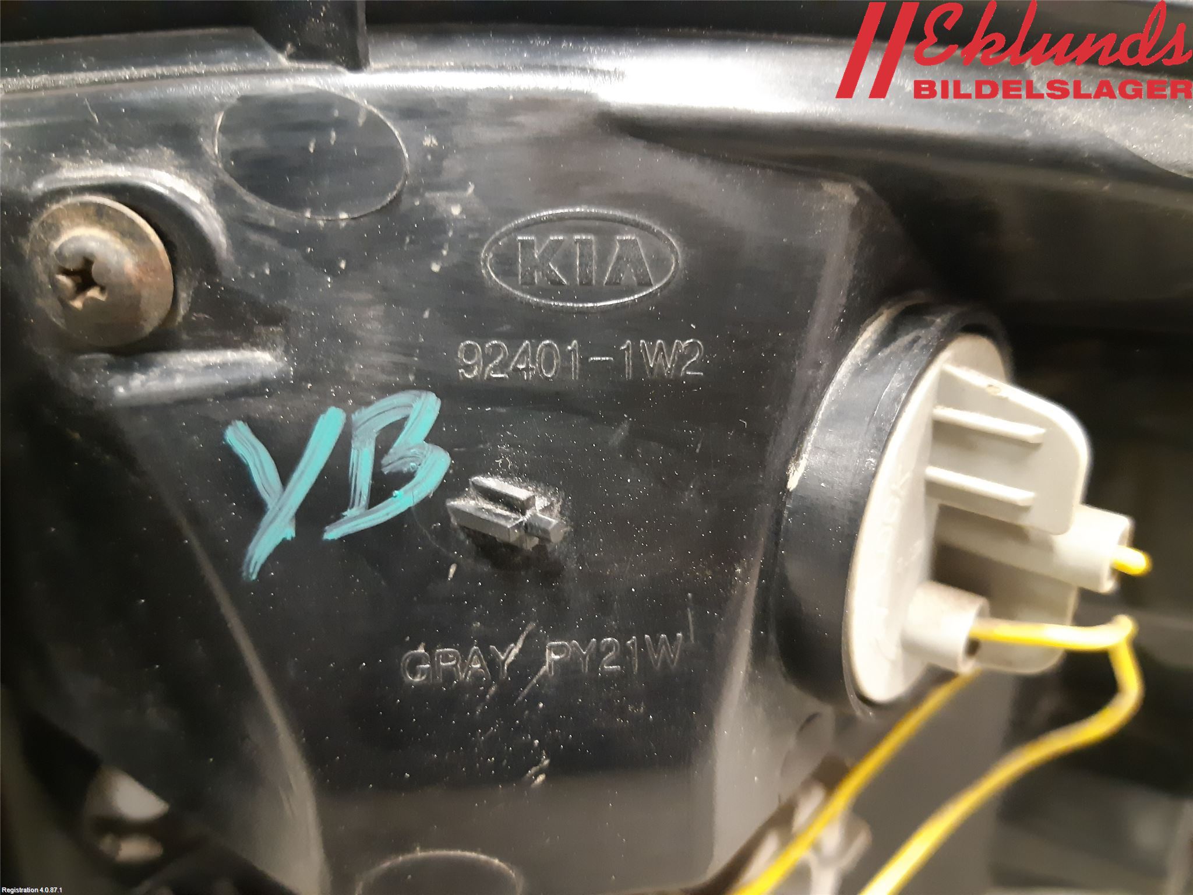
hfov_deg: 67.3
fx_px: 896
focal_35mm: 26
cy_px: 448
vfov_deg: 53.1
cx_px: 596
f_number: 1.7
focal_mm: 3.93
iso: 640
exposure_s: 1/25
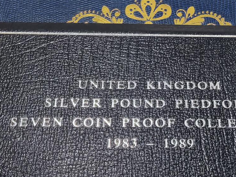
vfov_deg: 31.4
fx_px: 307
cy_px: 139
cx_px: 143
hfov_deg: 41.9
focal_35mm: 45
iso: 400
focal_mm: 1.68
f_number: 2.2
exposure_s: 1/25
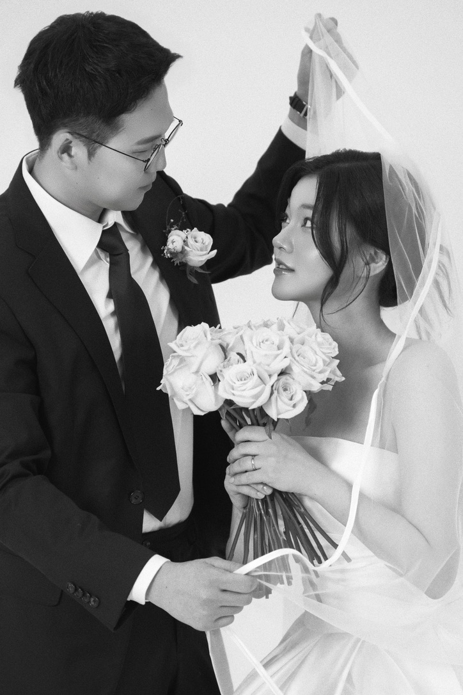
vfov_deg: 19.5
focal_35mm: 105
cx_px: 232
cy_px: 348
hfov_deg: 13.0
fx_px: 2025
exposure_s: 1/250
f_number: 2.8
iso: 250
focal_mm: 70
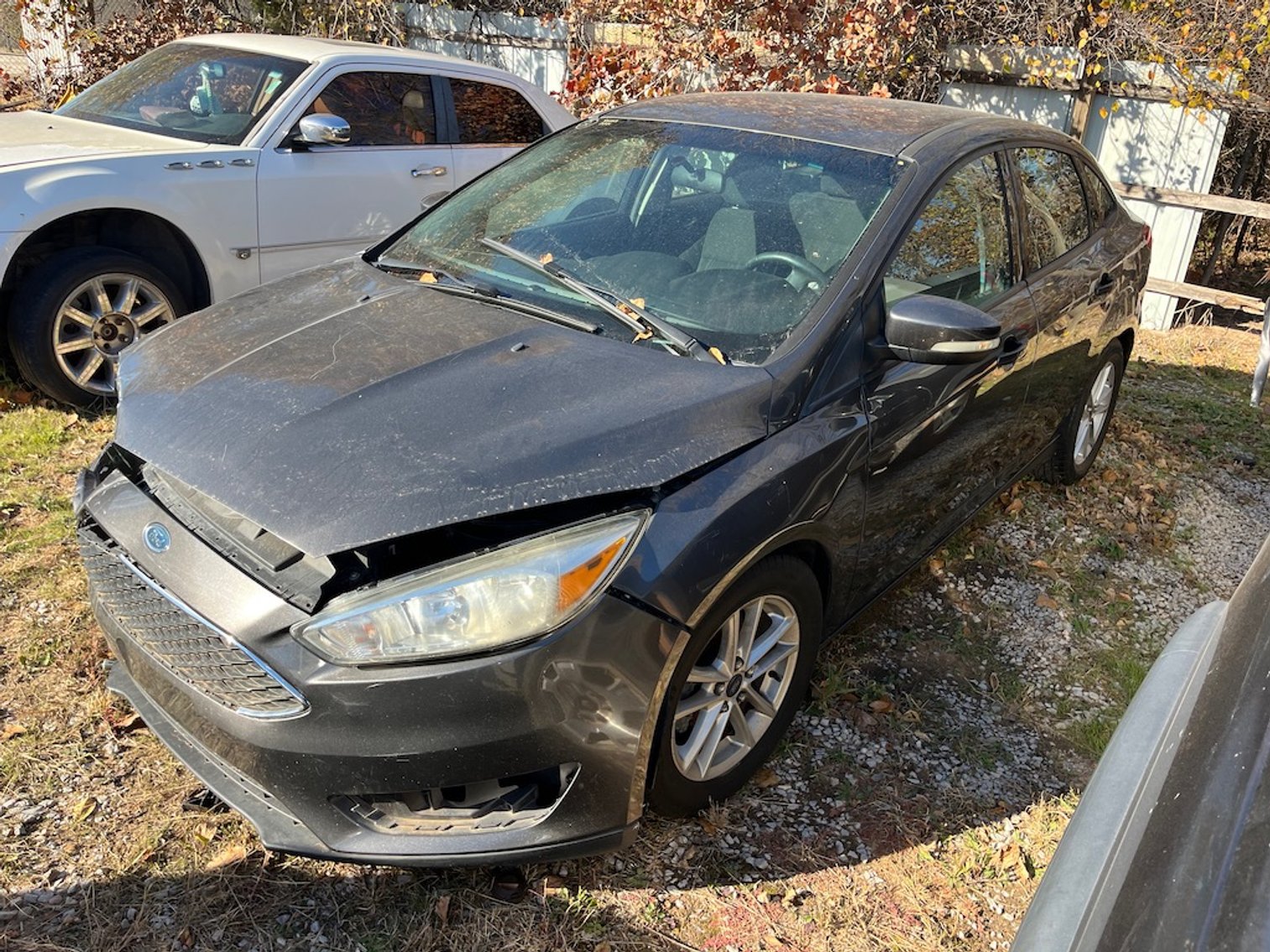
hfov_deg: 67.3
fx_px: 954
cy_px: 476
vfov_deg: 53.1
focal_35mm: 26
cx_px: 635
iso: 50
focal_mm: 5.1
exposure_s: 1/727
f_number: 1.6
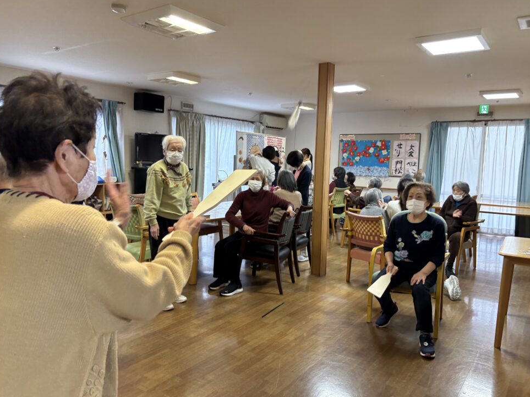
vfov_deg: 51.3
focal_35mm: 27
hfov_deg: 65.3
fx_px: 413
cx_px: 270
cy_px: 200
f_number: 1.6
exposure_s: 1/60
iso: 125
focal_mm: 5.96
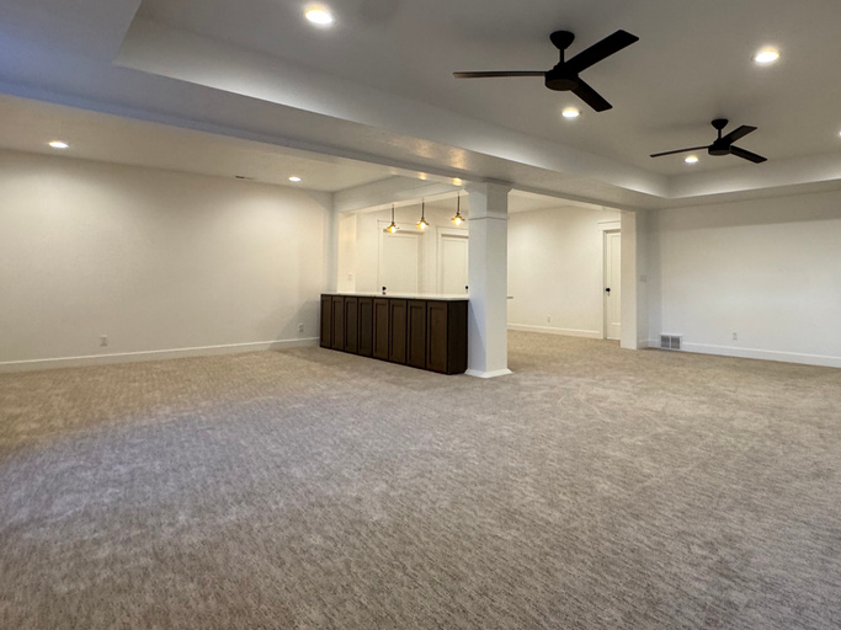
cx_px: 552
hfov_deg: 76.8
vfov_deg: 63.1
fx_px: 510
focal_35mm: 21
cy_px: 267
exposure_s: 1/120
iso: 250
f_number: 2.2
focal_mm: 2.22
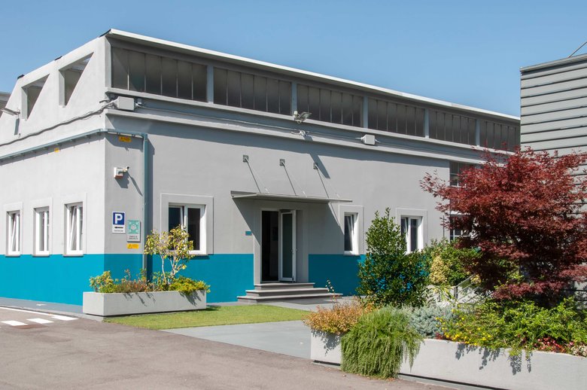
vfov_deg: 30.8
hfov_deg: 45.0
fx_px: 708
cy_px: 195
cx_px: 294
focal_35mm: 44
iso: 100
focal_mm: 29
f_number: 20
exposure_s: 1/40
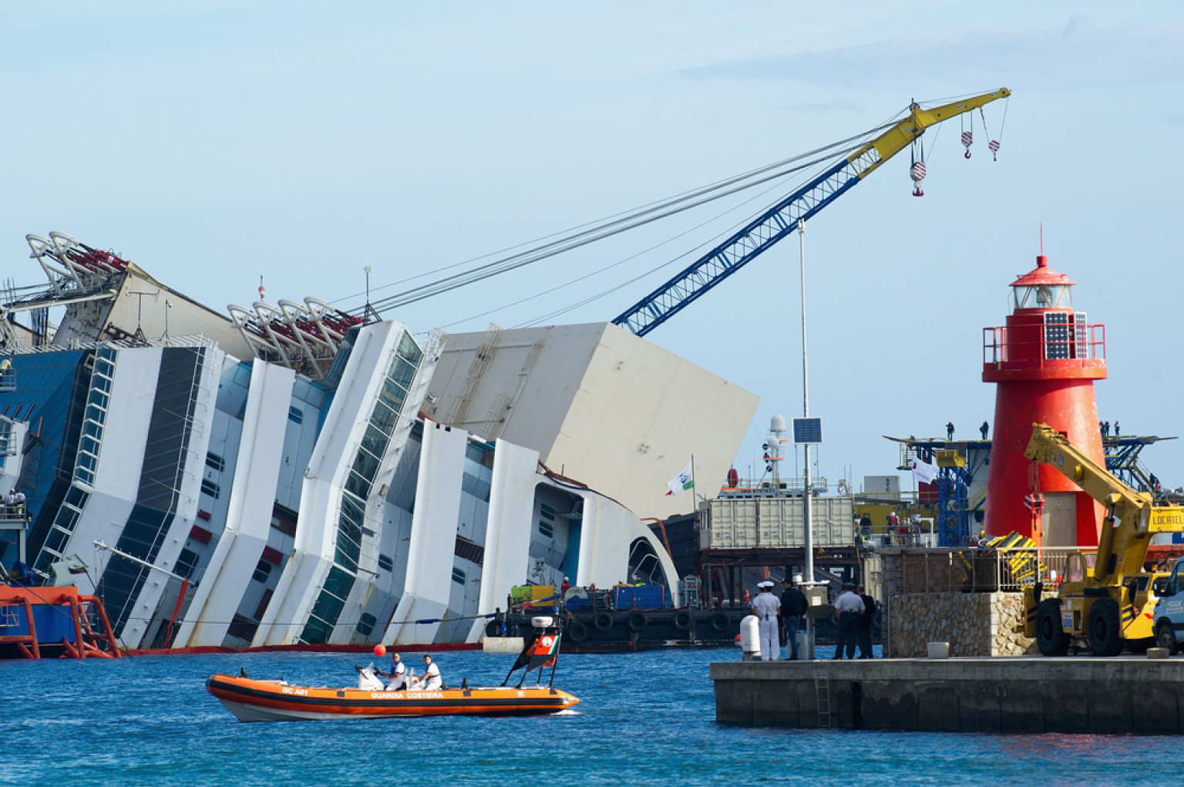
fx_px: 9857
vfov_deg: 4.6
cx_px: 592
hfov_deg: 6.9
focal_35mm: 300
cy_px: 394
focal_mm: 300
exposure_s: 1/1000
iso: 400
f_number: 7.1
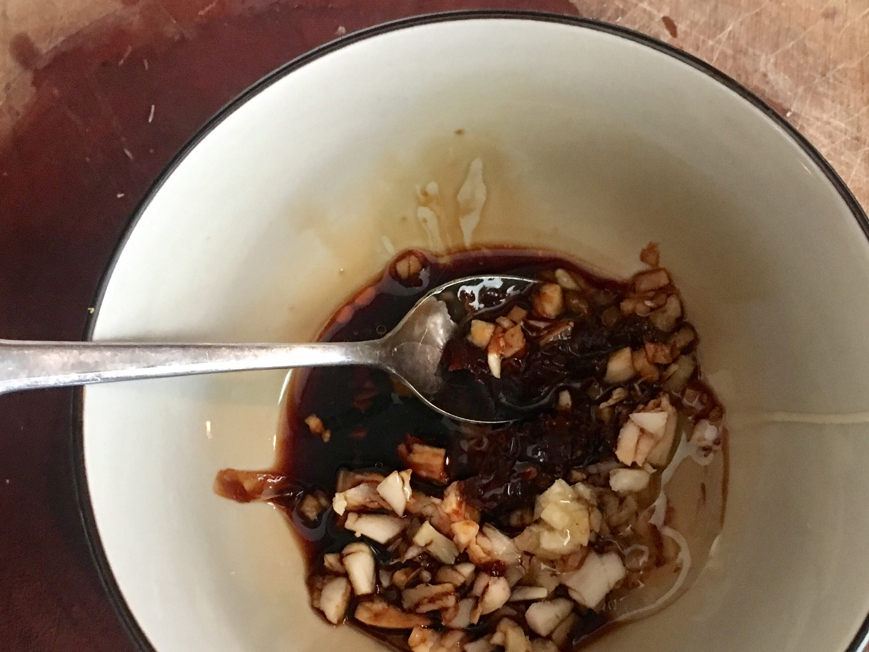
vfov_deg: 32.0
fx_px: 1130
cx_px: 466
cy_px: 414
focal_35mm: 45
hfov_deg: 42.0
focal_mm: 4.15
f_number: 2.2
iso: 400
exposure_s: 1/15
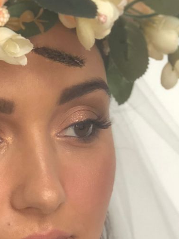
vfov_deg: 12.0
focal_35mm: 164
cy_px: 208
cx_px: -37
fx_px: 1131
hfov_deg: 8.9
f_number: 2.4
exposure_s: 1/33
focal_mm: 6
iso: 80
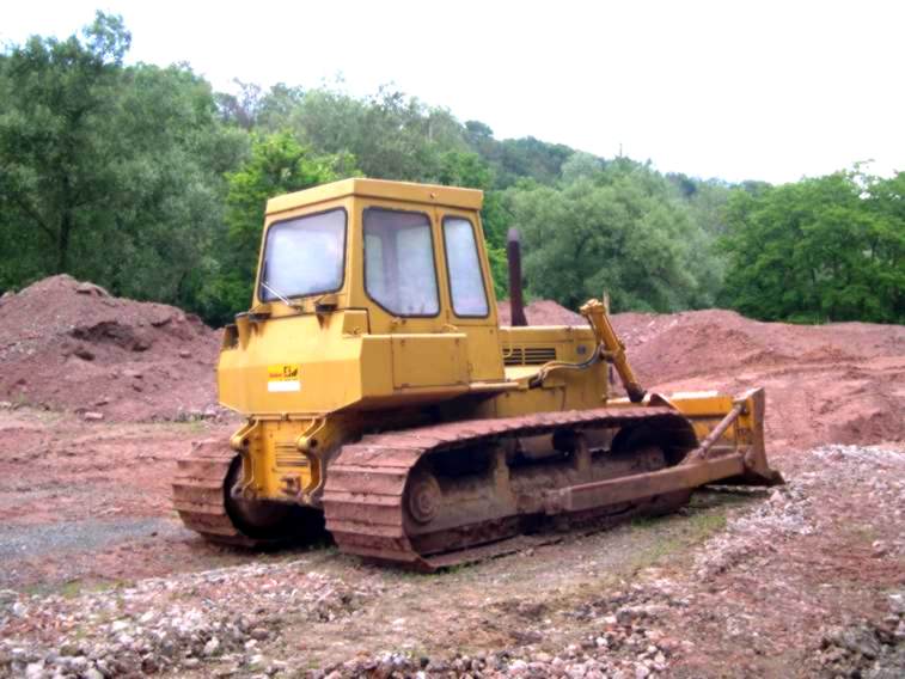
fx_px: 994
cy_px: 340
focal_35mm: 38
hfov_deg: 49.0
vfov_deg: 37.7
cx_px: 452
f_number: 2.8
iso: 100
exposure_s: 1/255
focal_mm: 8
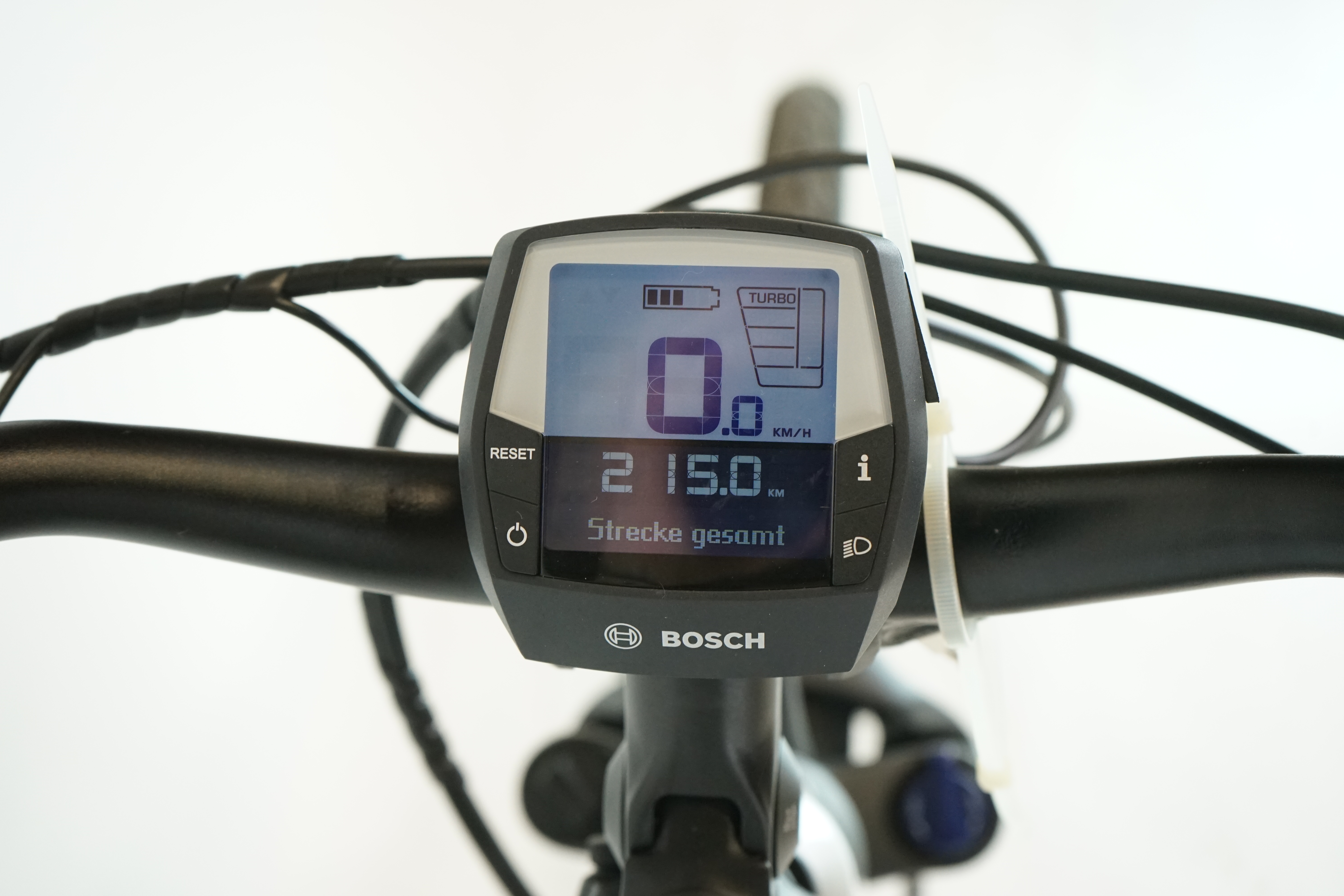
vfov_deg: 28.1
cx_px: 672
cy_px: 448
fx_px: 1792
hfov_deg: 41.1
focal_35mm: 48
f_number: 6.3
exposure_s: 1/200
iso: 2500
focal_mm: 48
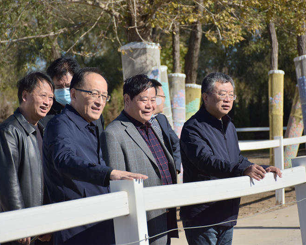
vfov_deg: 10.1
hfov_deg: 12.6
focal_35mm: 153
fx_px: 1386
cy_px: 122
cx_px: 160
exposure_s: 1/2000
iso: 200
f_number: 5.3
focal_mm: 90
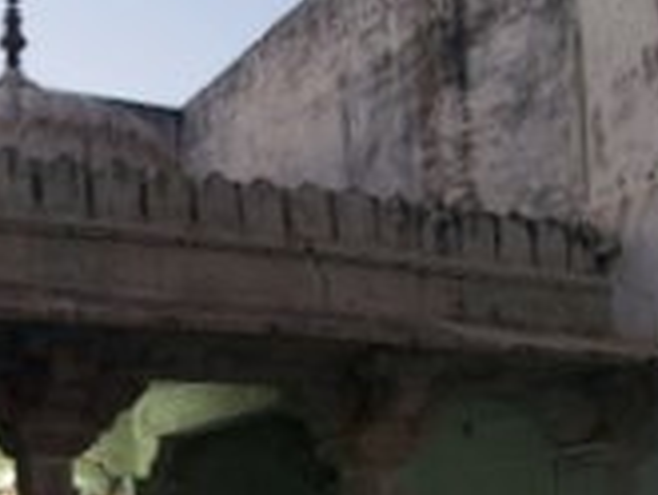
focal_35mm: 61
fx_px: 1160
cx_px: 96
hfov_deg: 30.6
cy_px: 467
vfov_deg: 23.3
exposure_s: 1/30
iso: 250
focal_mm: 6
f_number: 2.8
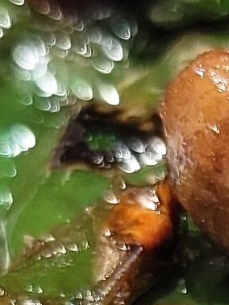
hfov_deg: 4.0
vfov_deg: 5.4
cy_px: 622
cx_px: 727
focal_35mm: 360
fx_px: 3177
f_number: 16
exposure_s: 1/101
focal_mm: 8.67
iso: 57
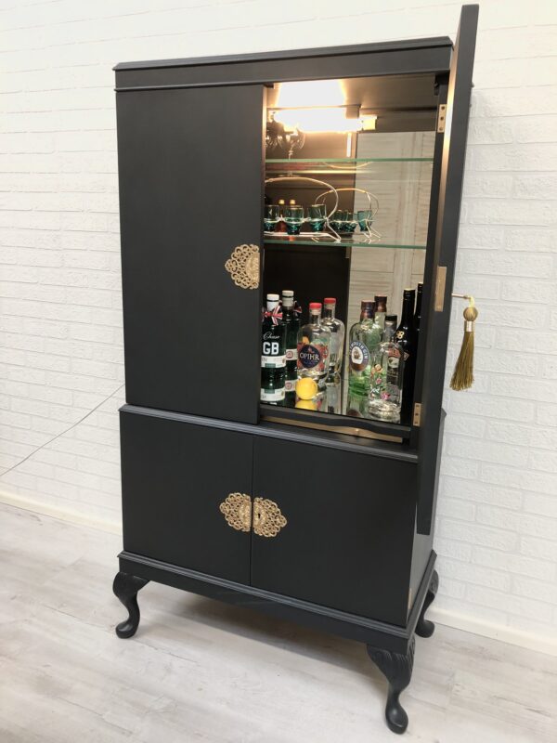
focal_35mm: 28
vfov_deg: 63.4
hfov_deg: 49.7
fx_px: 601
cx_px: 278
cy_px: 372
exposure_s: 1/17
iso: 40
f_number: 1.8
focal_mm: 3.99
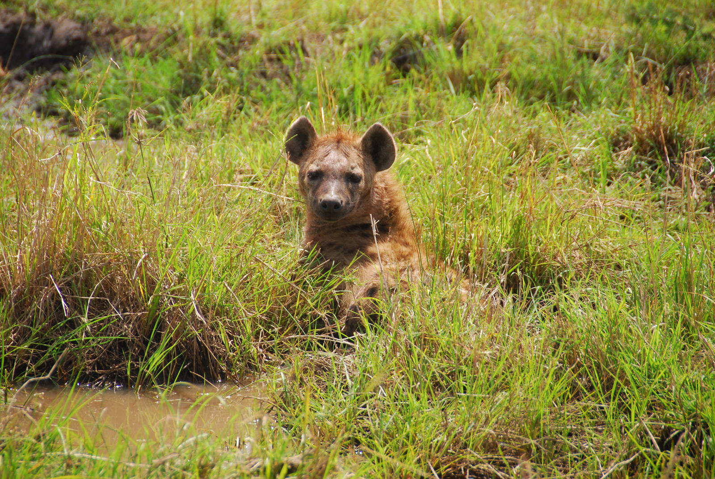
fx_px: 5965
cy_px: 240
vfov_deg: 4.6
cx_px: 358
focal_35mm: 300
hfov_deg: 6.9
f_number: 5.6
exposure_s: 1/400
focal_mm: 200
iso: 200
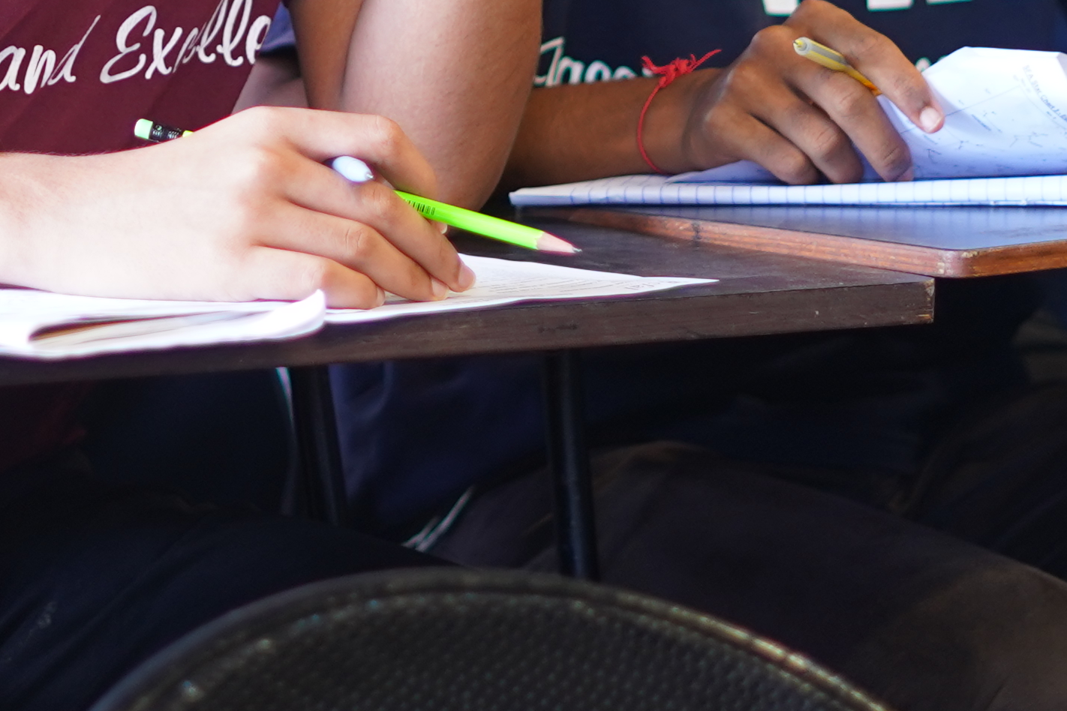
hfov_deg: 9.7
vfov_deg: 6.4
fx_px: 6253
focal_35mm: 211
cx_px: 116
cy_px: -428
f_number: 1.8
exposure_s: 1/100
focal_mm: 50
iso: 320
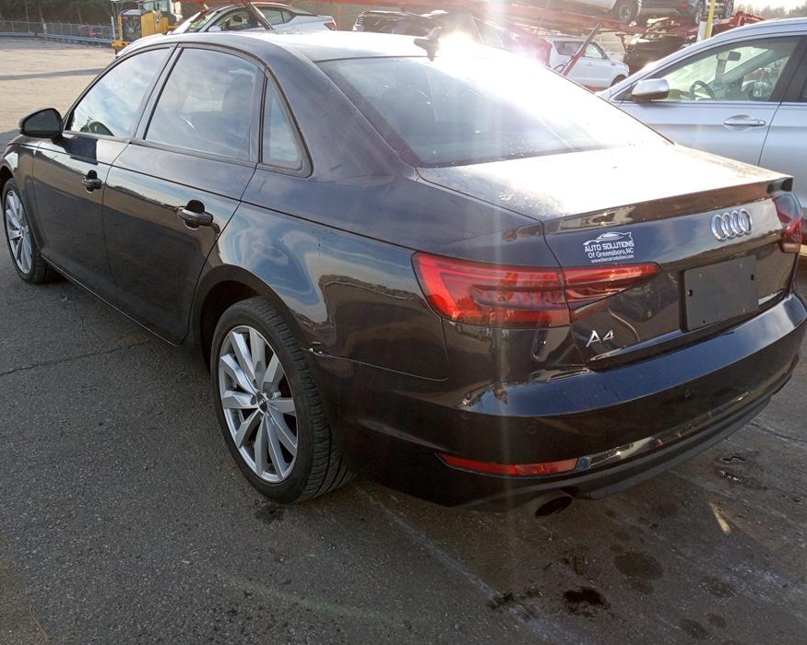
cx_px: 383
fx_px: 717
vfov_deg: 48.5
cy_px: 317
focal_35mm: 30
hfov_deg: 58.7
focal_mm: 3.71
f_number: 2.2
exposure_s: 1/272
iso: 100
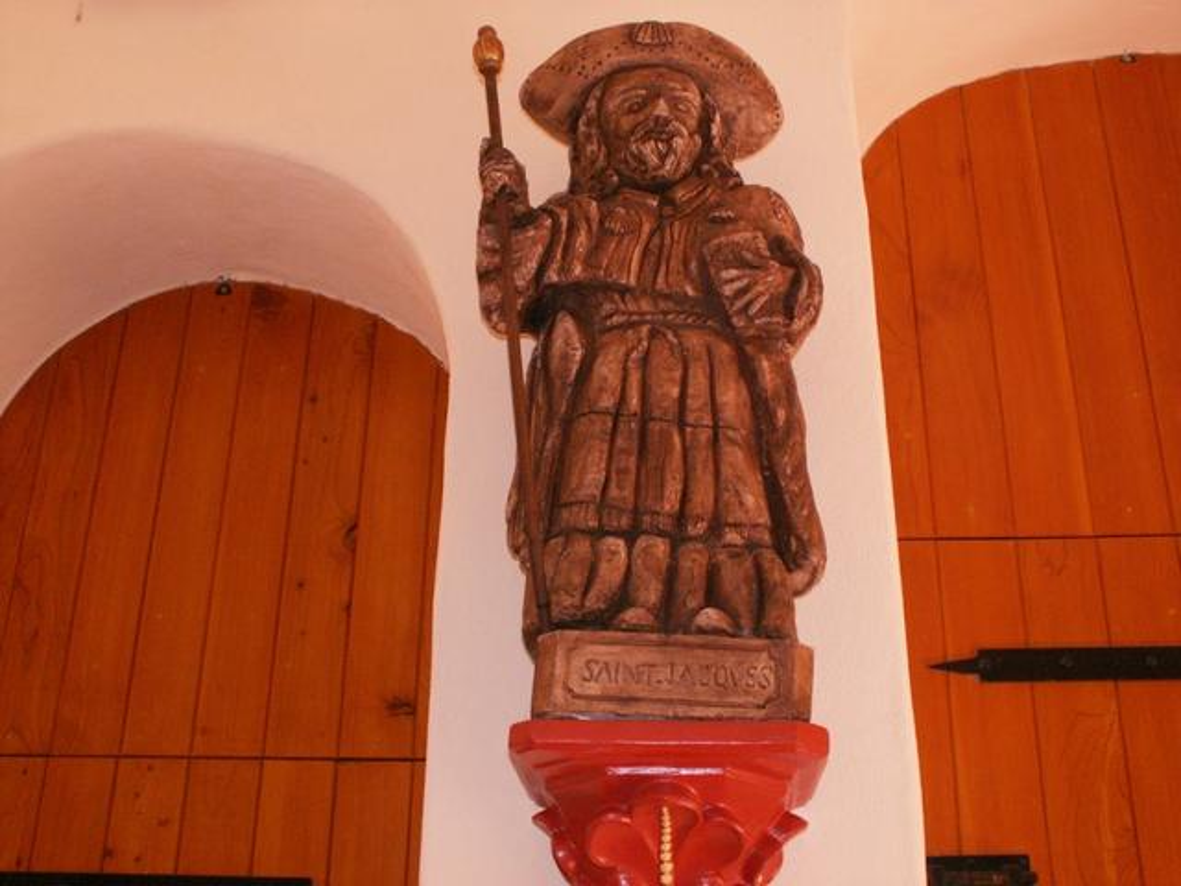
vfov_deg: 36.8
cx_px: 590
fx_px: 1331
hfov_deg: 47.9
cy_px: 443
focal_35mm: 39
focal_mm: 6.39
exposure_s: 1/30
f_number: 2.8
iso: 160
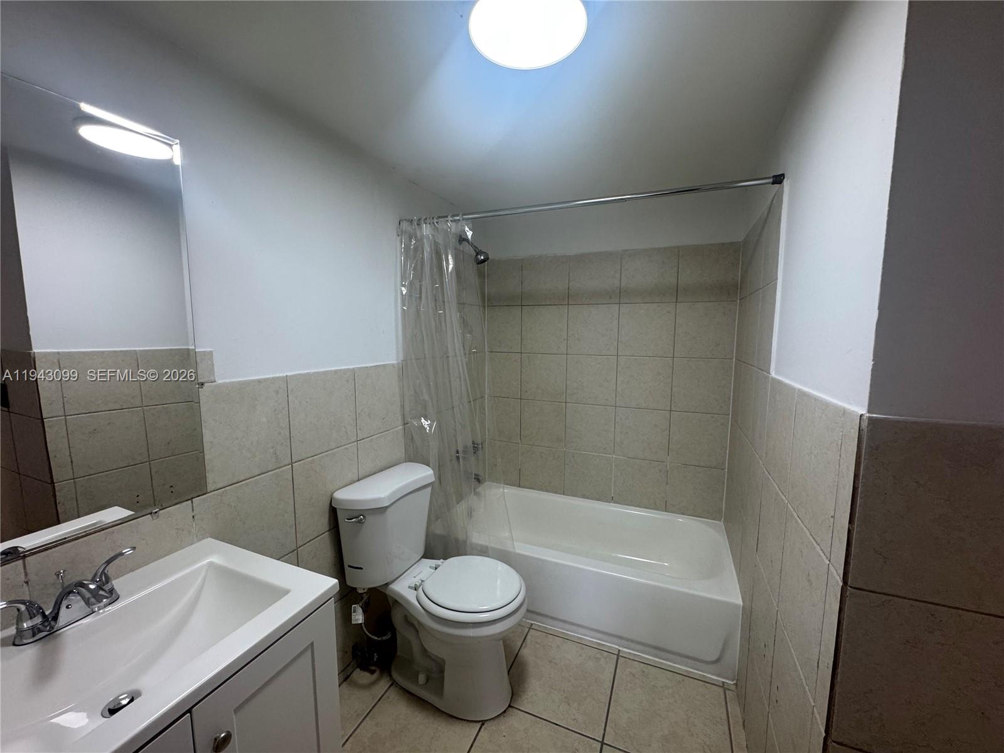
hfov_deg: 102.1
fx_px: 406
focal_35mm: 14
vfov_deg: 85.7
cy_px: 376
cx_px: 502
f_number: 2.2
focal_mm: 2.22
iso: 160
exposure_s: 1/120
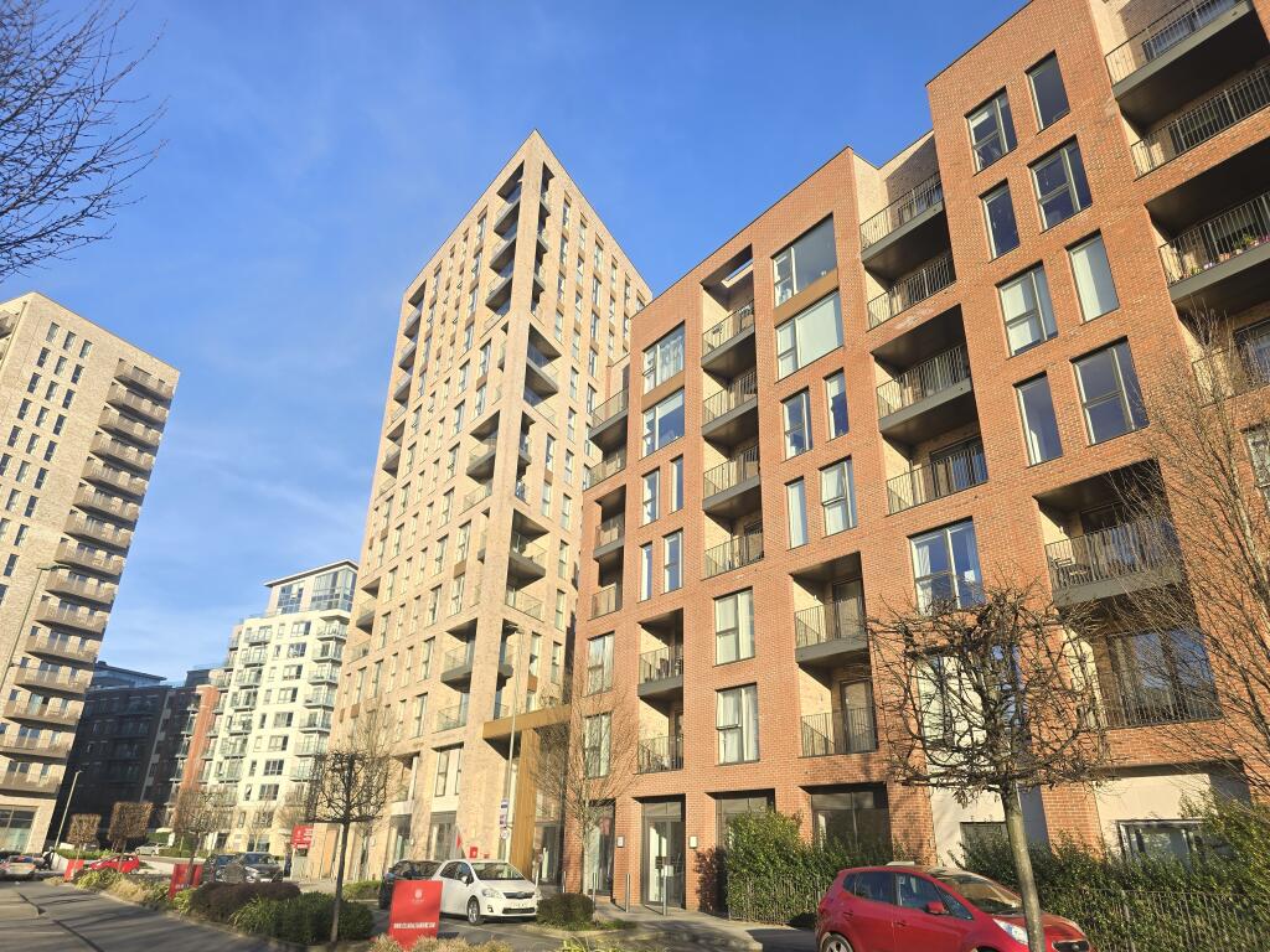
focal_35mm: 23
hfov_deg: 73.9
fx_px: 844
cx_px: 635
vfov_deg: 58.9
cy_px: 476
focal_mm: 6.3
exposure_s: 1/267
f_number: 1.7
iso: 12
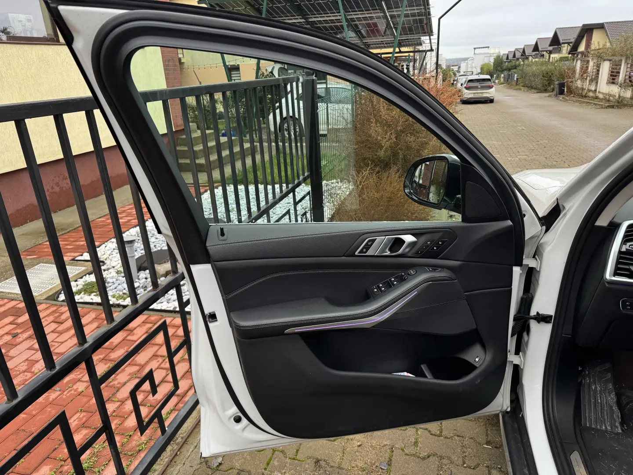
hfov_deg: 71.6
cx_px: 316
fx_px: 439
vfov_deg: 56.8
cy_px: 238
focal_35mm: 24
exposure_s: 1/49
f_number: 1.78
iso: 250
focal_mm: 6.76
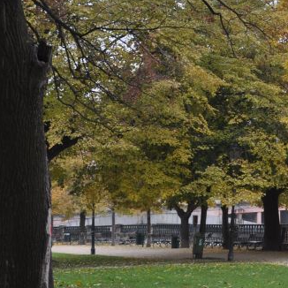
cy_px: 46
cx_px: 497
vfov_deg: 11.6
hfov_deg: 11.0
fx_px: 1412
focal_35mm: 150
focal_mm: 32
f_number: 5
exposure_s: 1/160
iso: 320
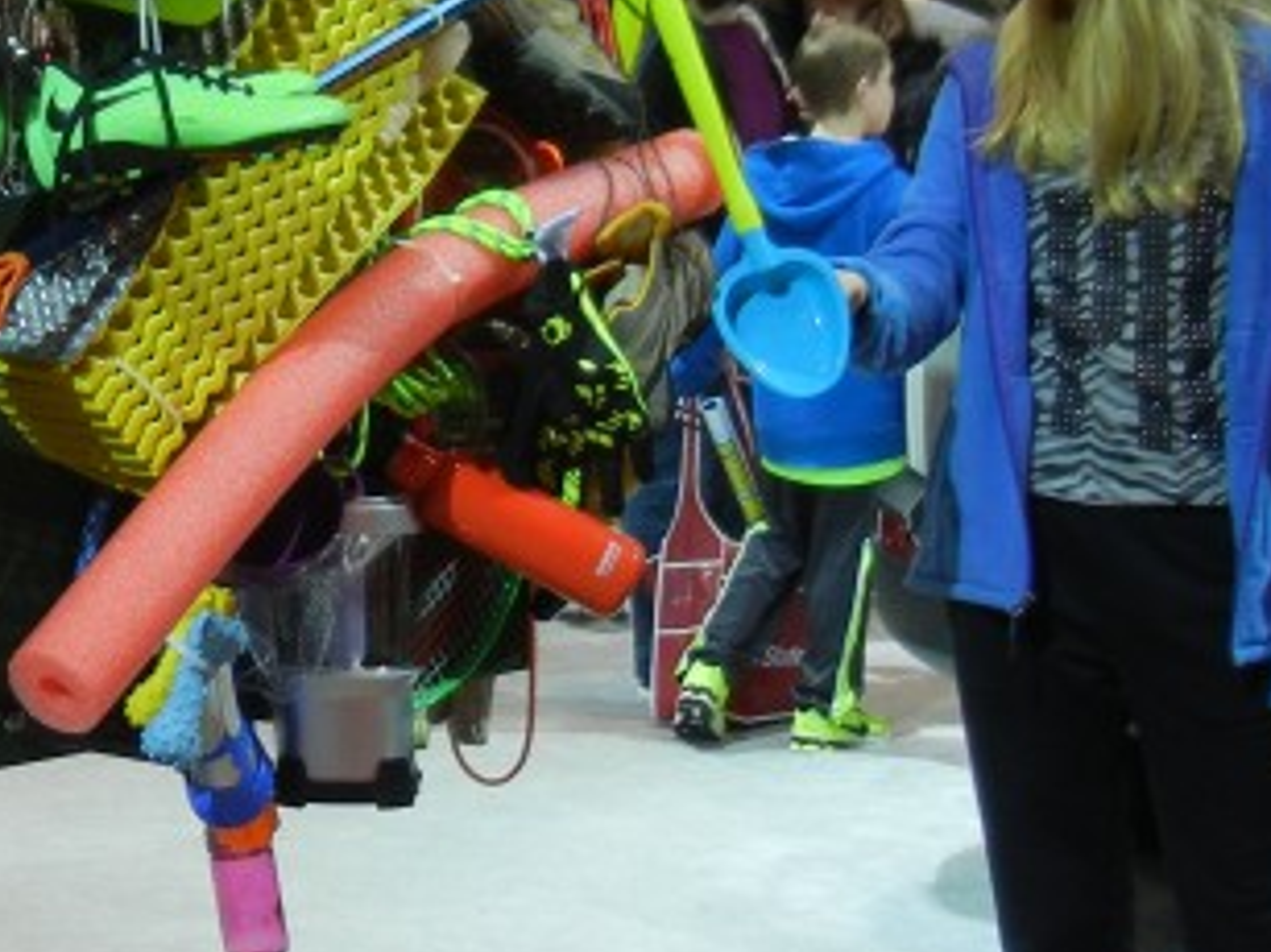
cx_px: -25
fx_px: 3670
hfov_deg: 19.1
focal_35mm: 100
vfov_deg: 14.7
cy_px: 186
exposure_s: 1/66.5
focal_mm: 5.4
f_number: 3.5
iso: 160
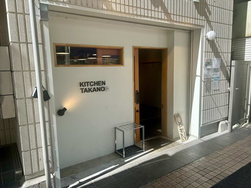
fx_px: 189
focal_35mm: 26
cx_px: 126
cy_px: 94
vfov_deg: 53.1
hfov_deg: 67.3
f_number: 1.5
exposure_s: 1/1112
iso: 50
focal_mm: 5.7
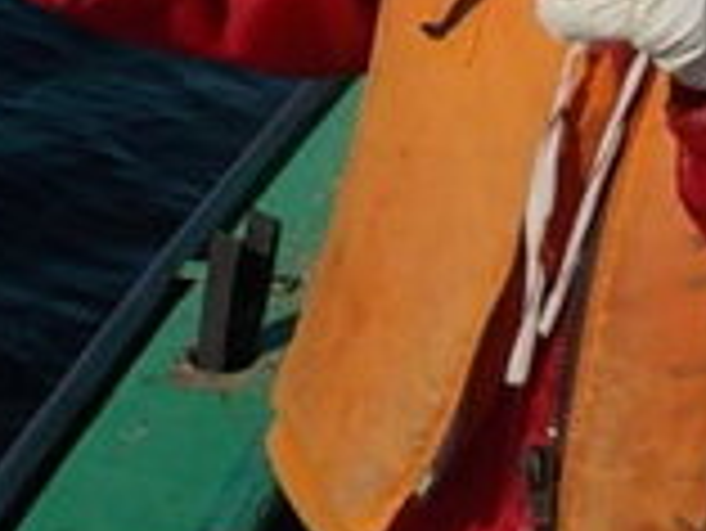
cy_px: 338
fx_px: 2490
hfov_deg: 15.7
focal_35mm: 122
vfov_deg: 12.2
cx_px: 760
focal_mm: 4.1
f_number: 6.6
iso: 125
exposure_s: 1/1250
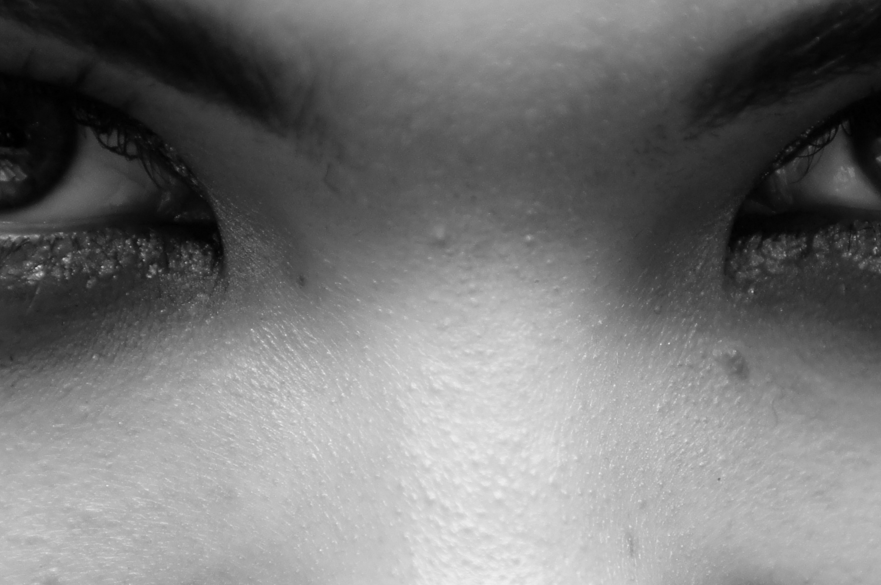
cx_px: 479
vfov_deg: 1.9
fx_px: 17772
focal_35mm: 727
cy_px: 230
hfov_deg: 2.8
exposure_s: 1/160
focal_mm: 200
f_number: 3.2
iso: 400
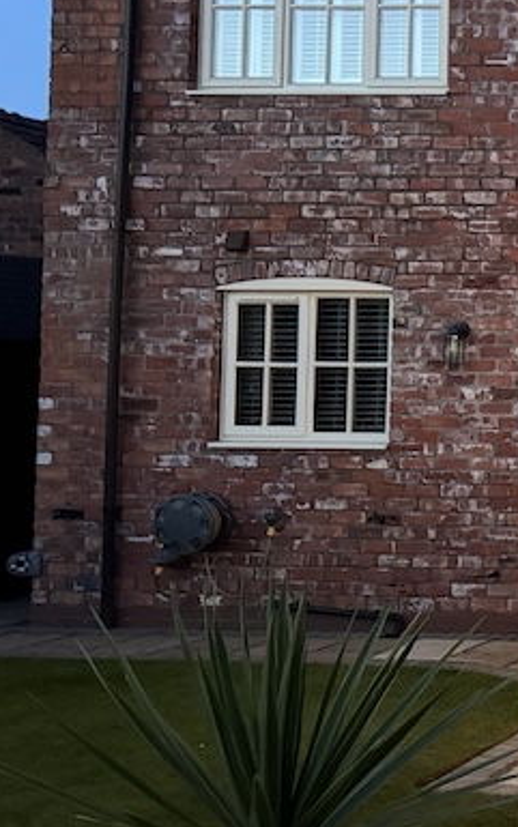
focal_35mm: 66
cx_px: 1066
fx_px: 1489
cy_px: 311
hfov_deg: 15.4
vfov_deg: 30.9
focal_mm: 6.76
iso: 1000
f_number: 1.78
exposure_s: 1/32
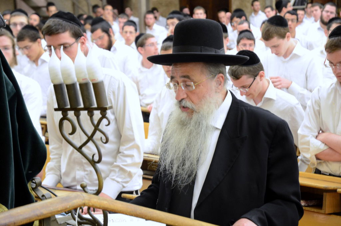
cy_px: 113
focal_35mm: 84
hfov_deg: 24.2
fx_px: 794
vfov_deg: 16.2
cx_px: 170
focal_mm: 56
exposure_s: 1/60
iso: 1000
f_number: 5.3
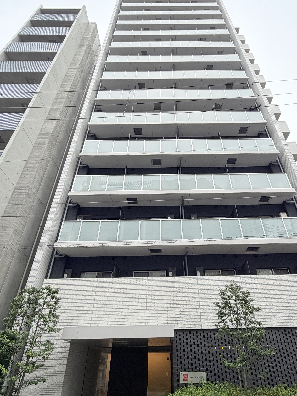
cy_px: 179
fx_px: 252
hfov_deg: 60.9
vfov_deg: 76.2
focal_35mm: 22
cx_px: 168
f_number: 2.2
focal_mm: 2.22
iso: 40
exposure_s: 1/554
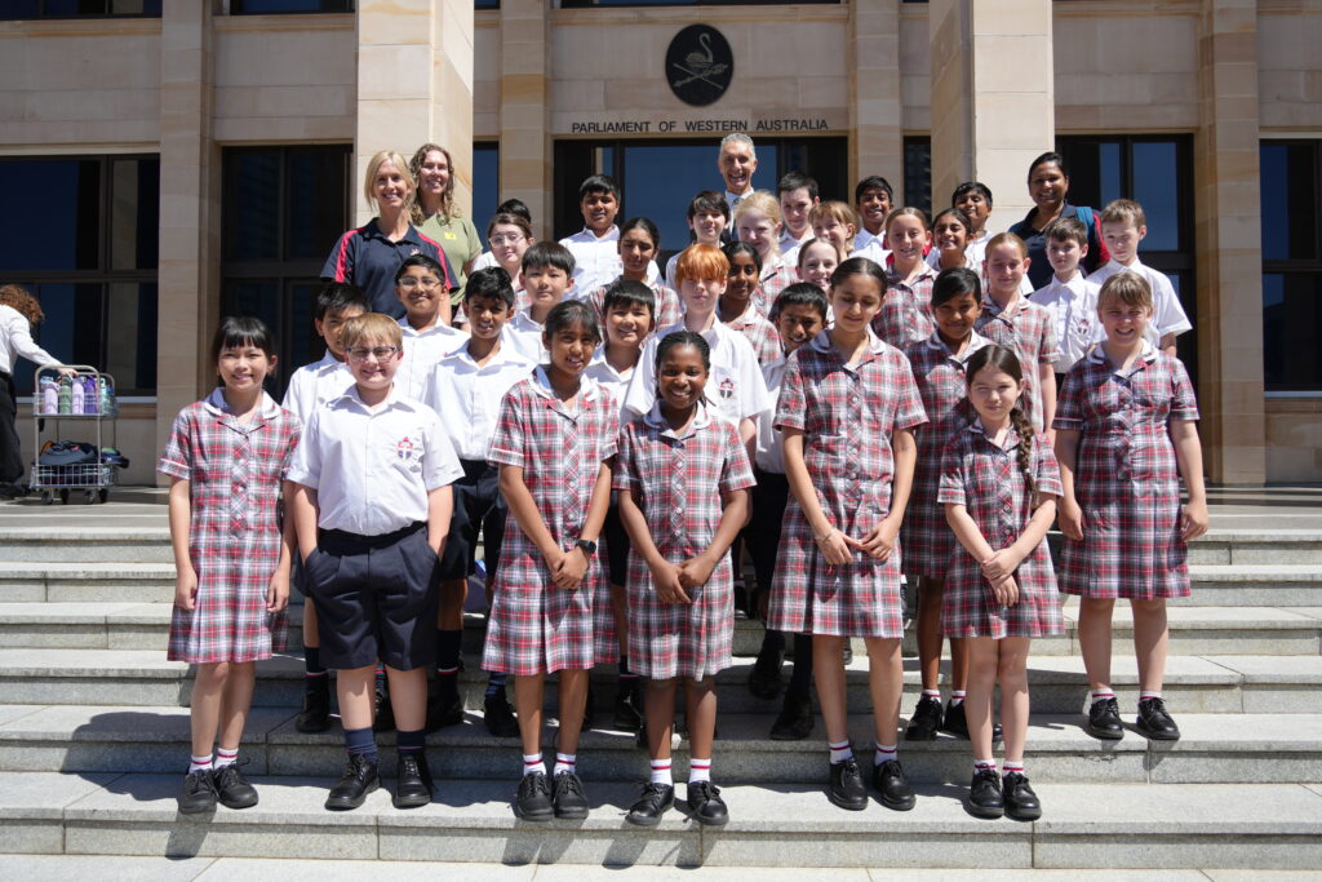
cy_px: 441
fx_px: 1028
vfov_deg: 46.4
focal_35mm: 28
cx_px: 661
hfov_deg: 65.5
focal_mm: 28
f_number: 4.5
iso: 100
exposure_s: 1/800
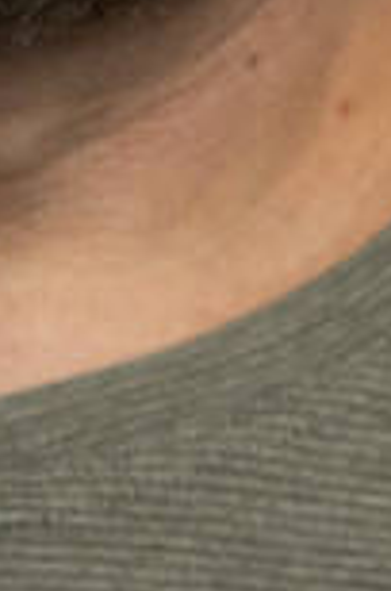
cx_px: -10
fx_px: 7233
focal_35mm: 442
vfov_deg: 4.6
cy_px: -414
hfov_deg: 3.1
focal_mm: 85
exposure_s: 1/160
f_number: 3.5
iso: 400
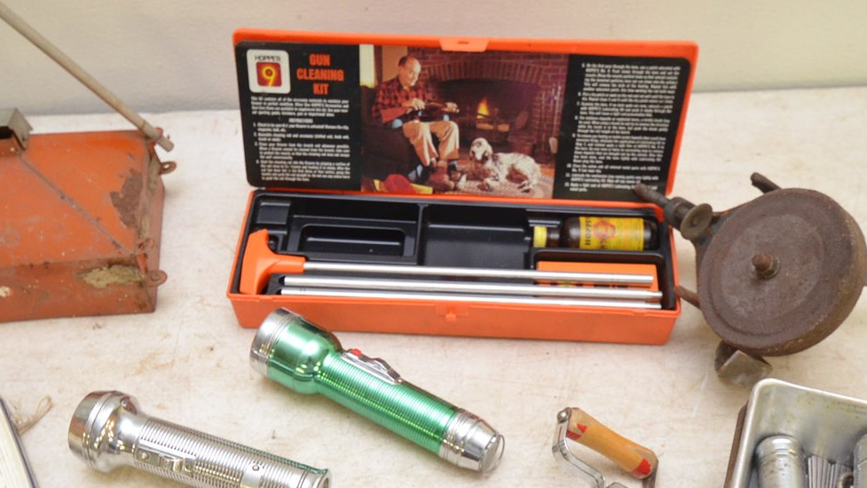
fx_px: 1012
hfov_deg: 46.4
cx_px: 430
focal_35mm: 44
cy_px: 460
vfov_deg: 26.0
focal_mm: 16
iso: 1400
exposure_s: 1/60
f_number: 4
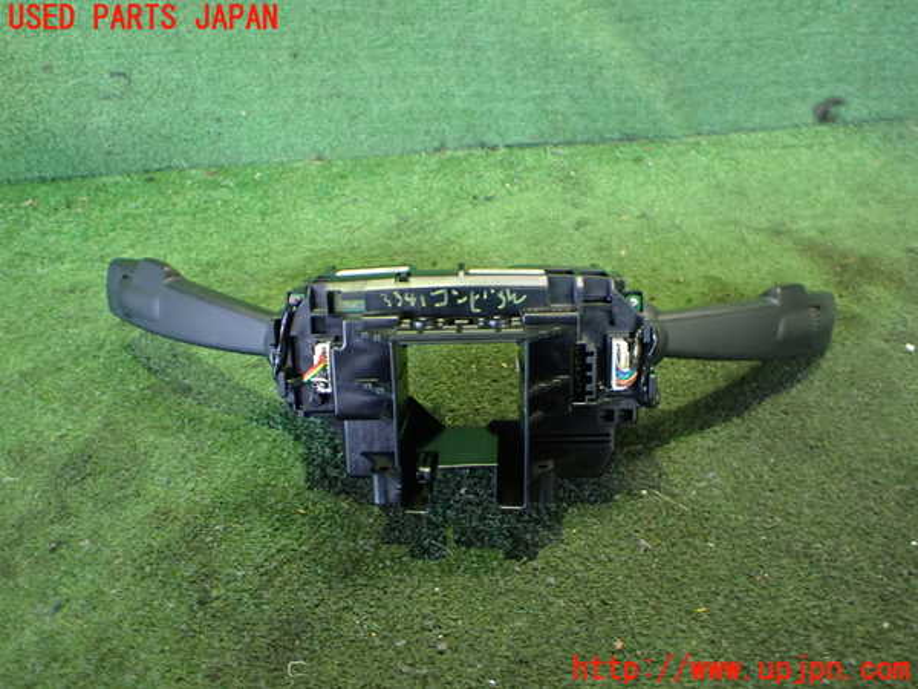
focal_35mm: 30
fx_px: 796
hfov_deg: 60.0
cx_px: 459
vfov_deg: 46.8
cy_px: 344
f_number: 2.3
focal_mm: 5.4
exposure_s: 1/30
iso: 800
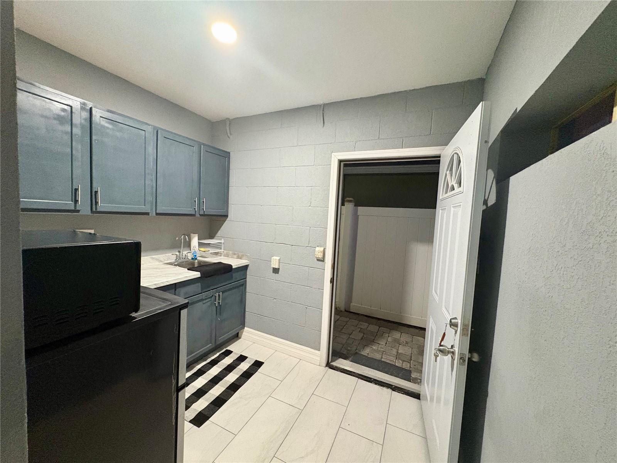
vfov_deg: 85.7
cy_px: 232
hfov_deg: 102.1
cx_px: 308
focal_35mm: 14
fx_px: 250
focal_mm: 2.22
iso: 640
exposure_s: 1/60
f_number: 2.2
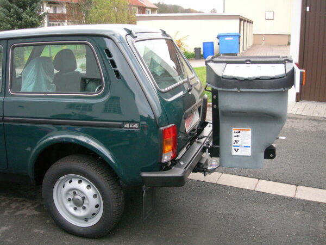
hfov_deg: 49.0
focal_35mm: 38
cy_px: 122
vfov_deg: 37.7
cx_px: 163
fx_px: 358
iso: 400
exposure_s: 1/256
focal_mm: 7.8
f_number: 2.8
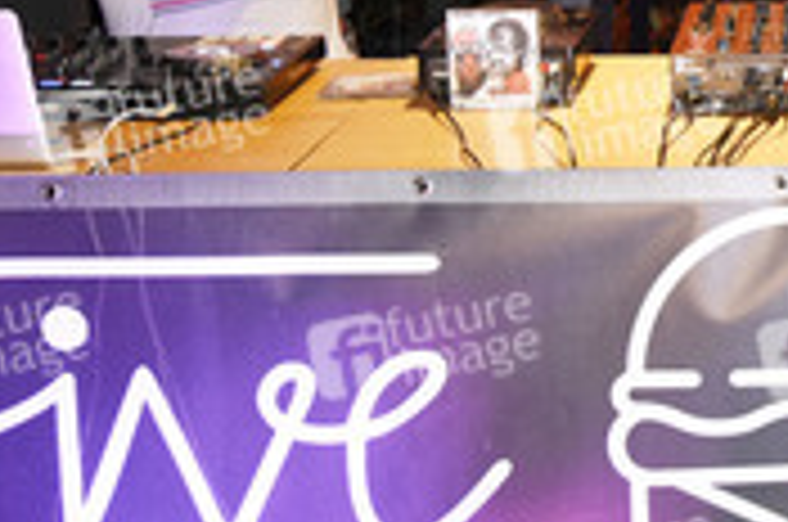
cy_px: 9
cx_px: 934
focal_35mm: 98
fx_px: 2141
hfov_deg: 19.7
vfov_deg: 13.7
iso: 3200
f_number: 6.3
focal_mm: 38
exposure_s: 1/40
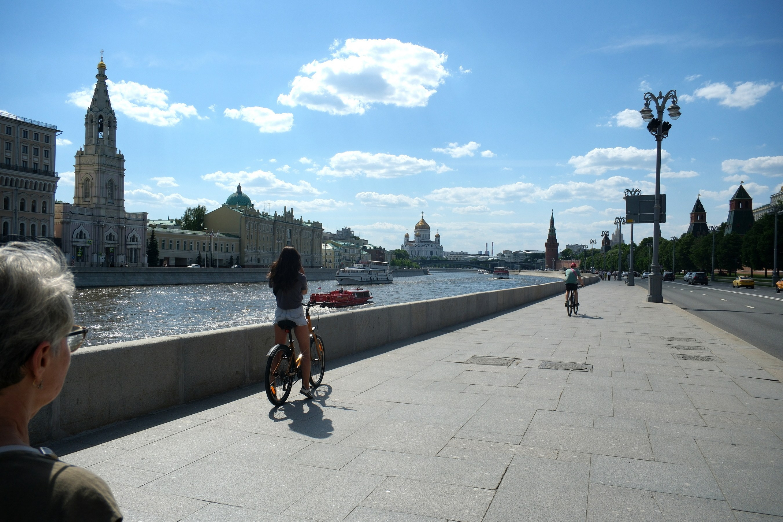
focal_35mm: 27
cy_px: 261
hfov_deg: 67.4
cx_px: 392
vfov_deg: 47.9
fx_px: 587
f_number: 7.1
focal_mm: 18
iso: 320
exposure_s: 1/2000
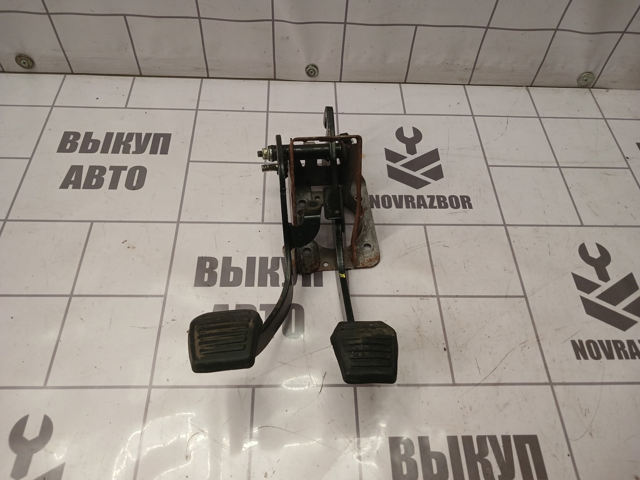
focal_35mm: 27
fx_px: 499
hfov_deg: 65.3
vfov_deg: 51.4
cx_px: 320
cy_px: 240
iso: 100
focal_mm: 4
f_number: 1.8
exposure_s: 1/50
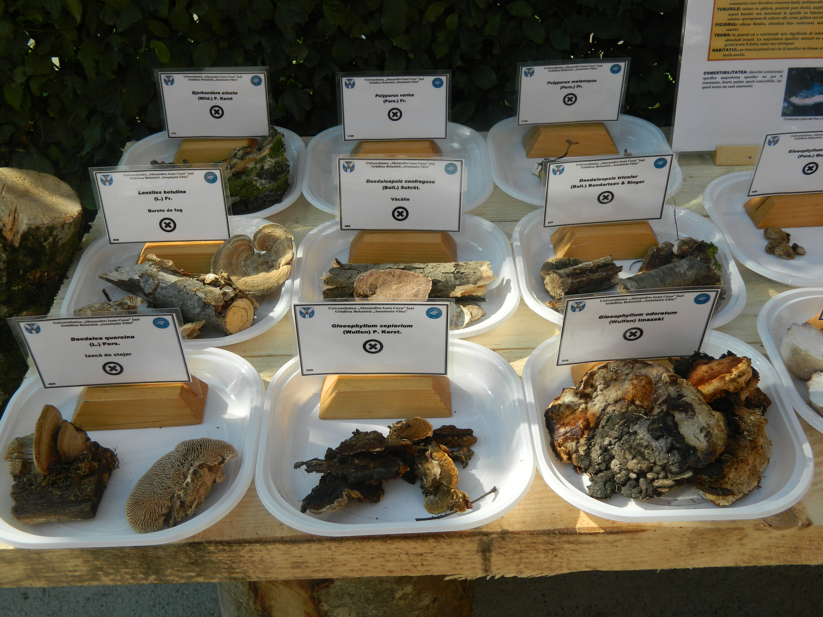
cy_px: 308
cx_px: 412
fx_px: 975
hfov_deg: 45.8
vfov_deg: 35.1
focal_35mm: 41
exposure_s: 1/640
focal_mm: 7.3
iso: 80
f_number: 3.5
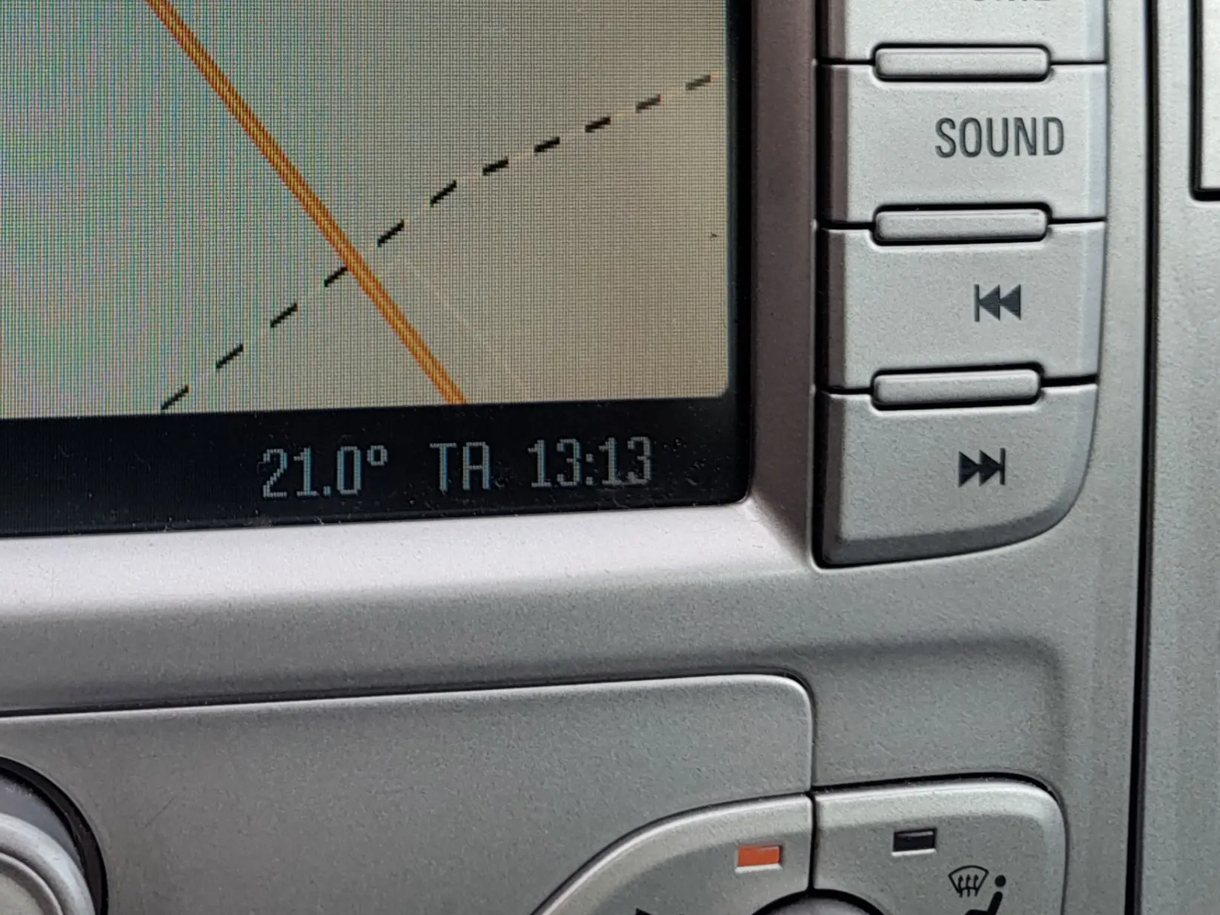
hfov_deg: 33.5
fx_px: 1903
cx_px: 105
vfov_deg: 25.3
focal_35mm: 54
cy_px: -60
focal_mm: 5.56
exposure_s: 1/214
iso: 100
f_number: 1.8
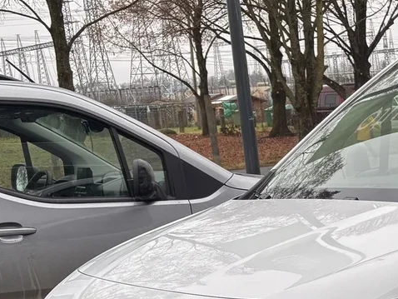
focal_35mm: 87
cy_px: 333
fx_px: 1001
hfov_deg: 20.6
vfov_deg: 16.5
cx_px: 514
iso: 50
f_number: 1.6
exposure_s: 1/121
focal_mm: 5.96
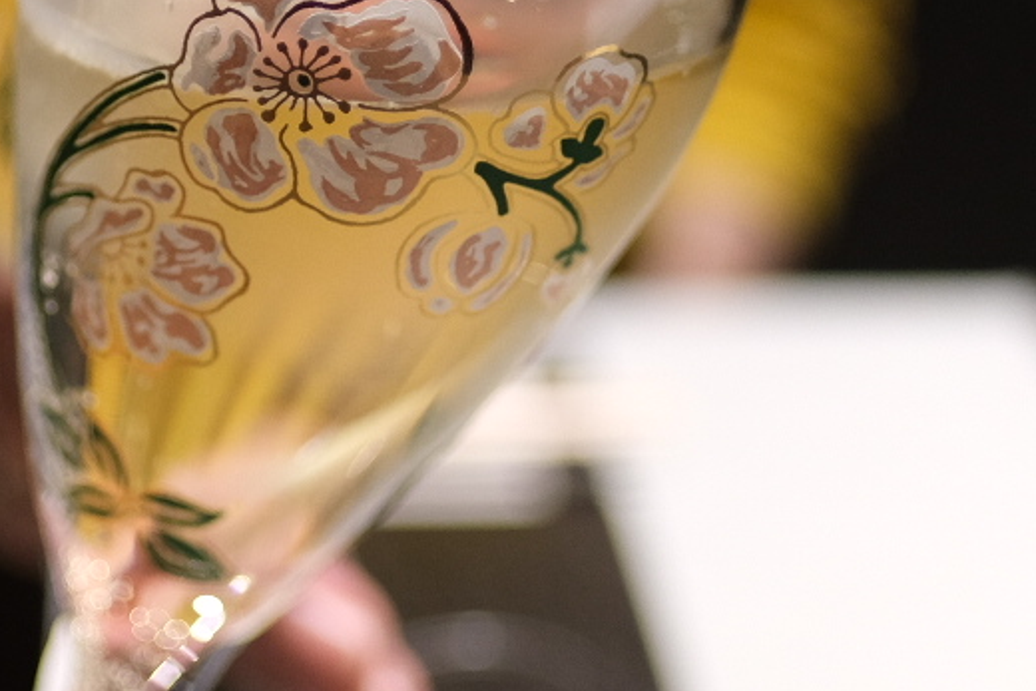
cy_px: 139
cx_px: 267
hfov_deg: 24.5
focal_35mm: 82
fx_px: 2360
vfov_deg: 16.5
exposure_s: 1/210
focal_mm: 16
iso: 1000
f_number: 1.4
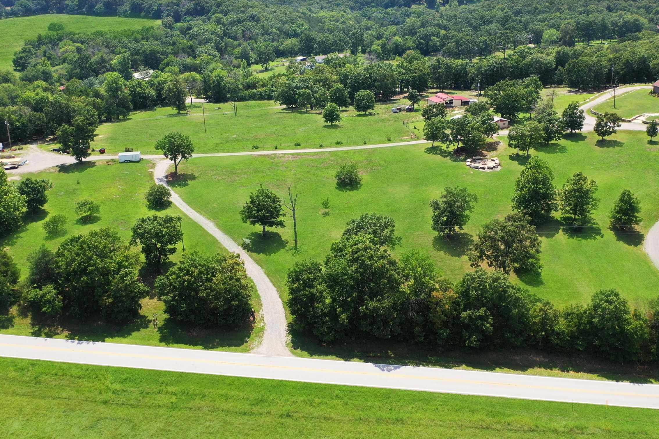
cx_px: 344
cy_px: 198
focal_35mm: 38
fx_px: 696
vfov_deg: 35.0
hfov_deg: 50.7
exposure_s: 1/1250
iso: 100
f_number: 2.8
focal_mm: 10.26
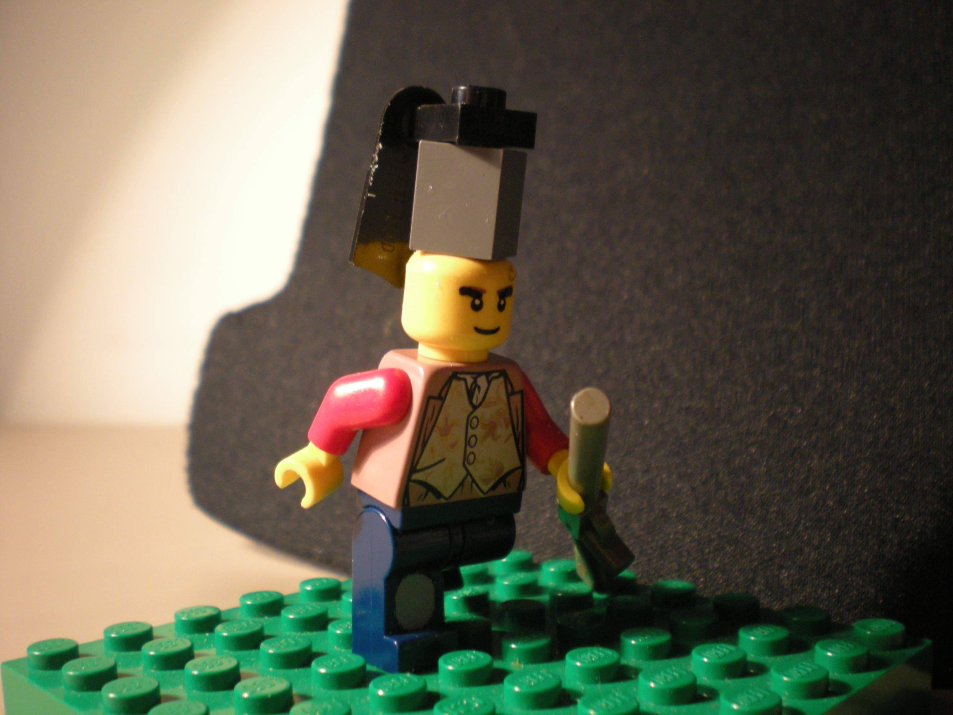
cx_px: 476
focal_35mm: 38
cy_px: 358
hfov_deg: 49.0
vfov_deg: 37.7
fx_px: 1046
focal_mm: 6.3
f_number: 3.1
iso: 200
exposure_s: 1/19
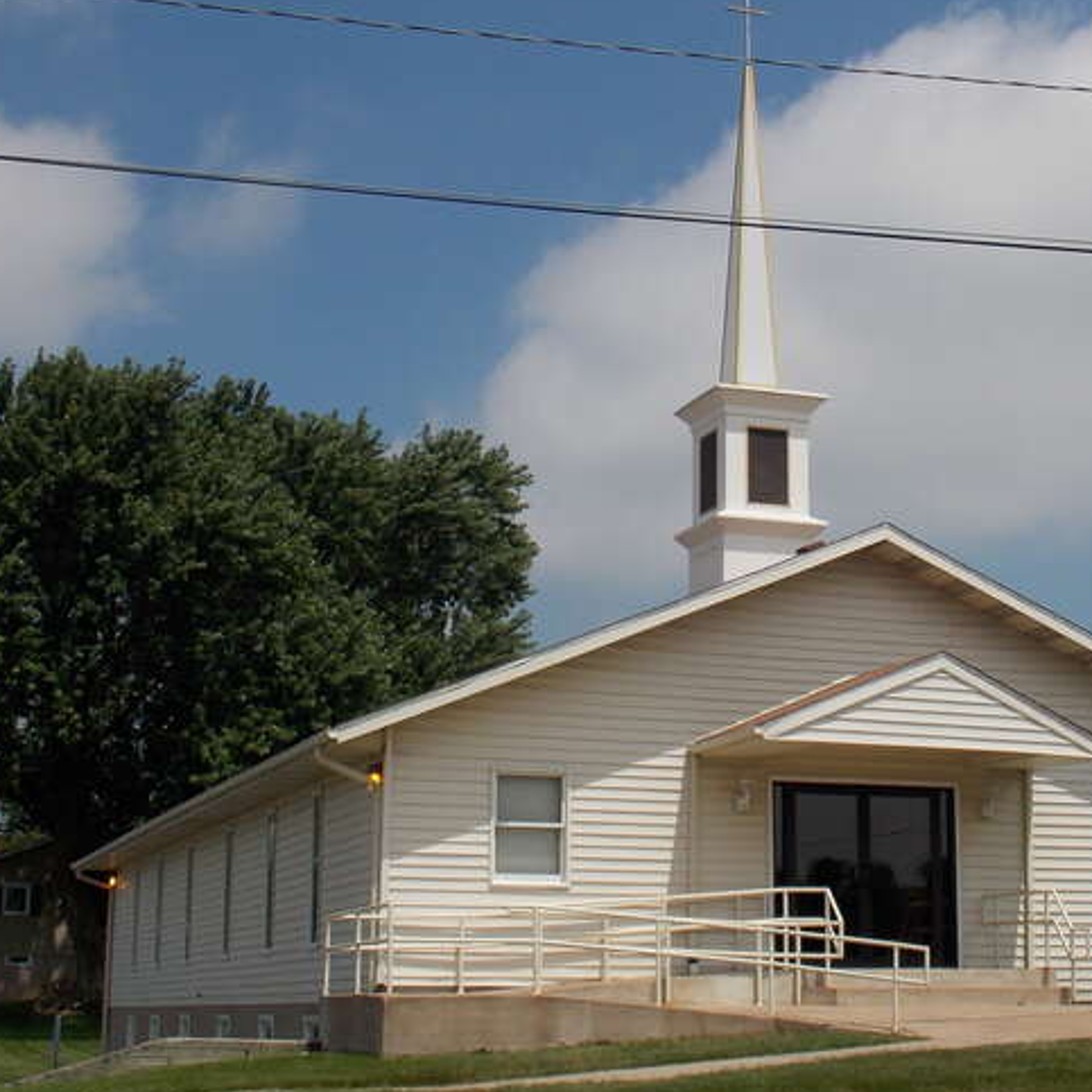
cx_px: 728
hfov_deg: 28.4
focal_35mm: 60
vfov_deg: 28.6
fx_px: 2141
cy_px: 536
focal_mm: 7.3
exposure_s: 1/200
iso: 80
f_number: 11.5
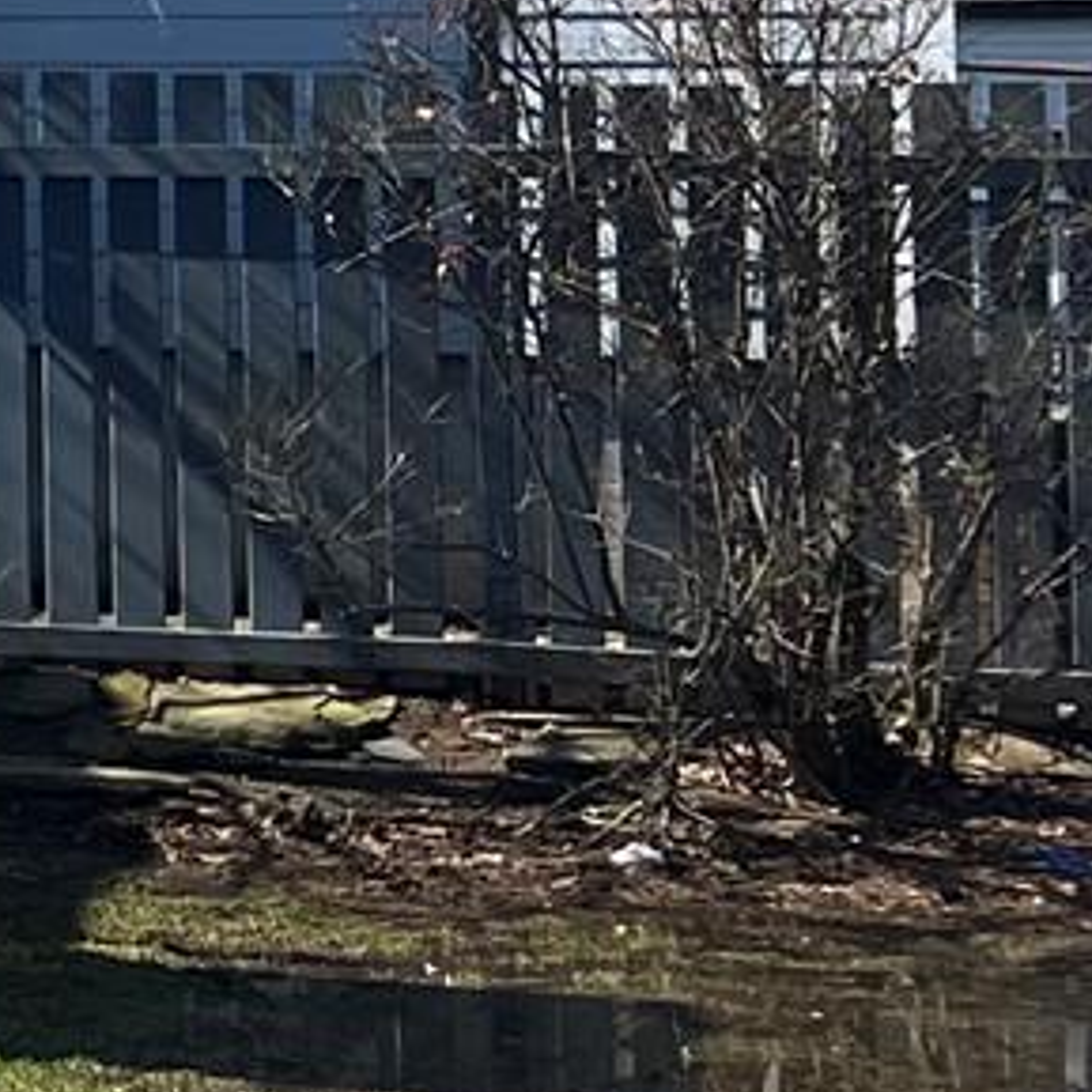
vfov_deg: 10.6
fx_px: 5818
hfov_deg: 8.4
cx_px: -2532
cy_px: -121
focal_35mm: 163
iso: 50
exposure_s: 1/3571
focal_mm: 5.7
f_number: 1.5
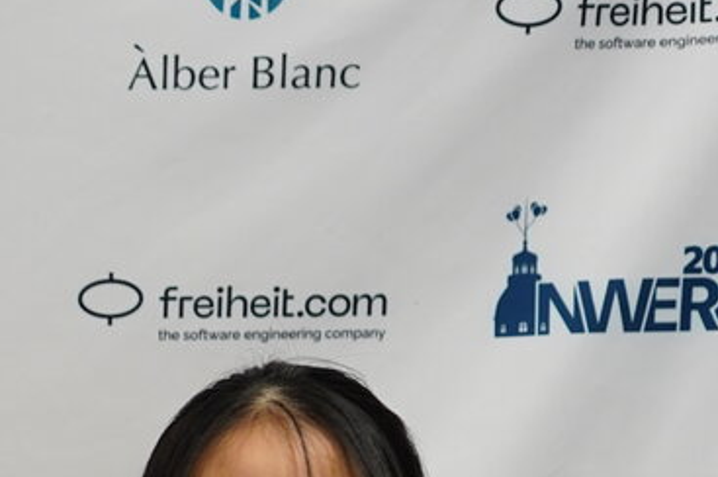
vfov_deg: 6.0
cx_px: -732
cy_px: 985
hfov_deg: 8.8
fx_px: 4404
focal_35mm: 221
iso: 640
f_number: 2.8
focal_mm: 50
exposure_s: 1/50
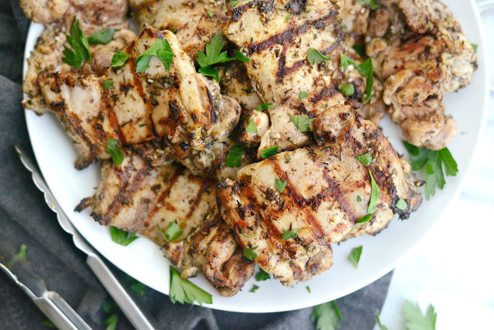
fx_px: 686
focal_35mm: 50
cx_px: 247
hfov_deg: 39.6
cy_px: 165
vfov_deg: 27.0
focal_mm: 50
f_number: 2.8
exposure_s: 1/500
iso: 3200
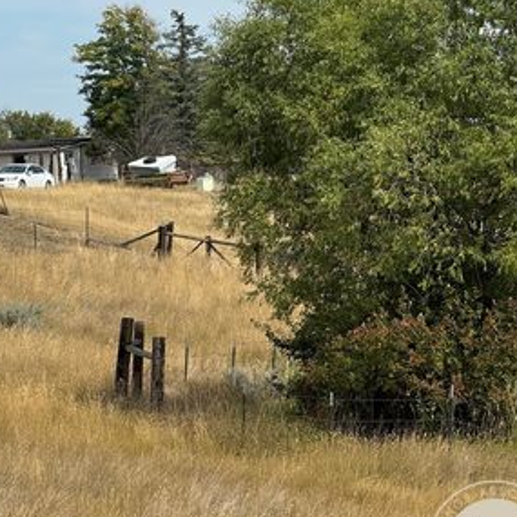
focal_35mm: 186
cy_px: 275
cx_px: 109
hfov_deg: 9.4
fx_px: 3143
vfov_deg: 9.4
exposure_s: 1/2146
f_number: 2.8
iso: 50
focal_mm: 15.66
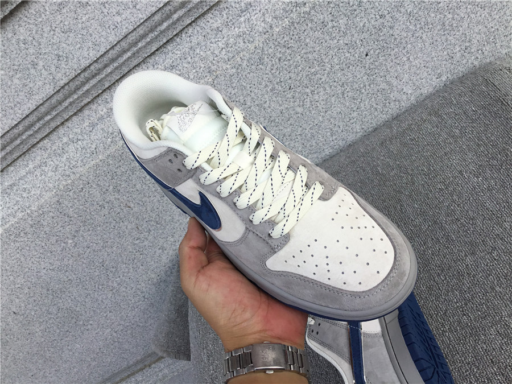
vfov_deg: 45.4
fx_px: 459
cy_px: 192
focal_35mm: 31
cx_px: 256
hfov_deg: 58.4
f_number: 2.4
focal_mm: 3.3
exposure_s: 1/646
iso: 25
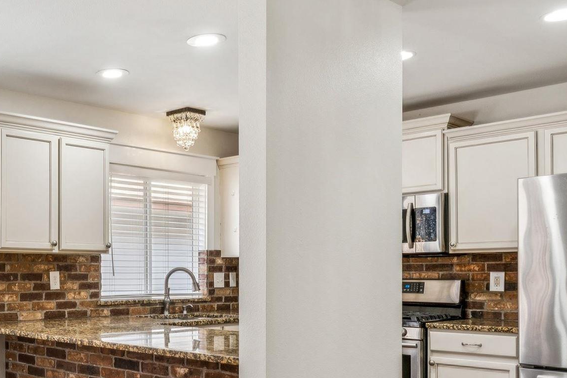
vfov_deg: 30.7
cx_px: 42
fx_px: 677
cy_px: 283
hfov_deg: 41.3
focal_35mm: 43
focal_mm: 16
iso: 400
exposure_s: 1/13
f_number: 13
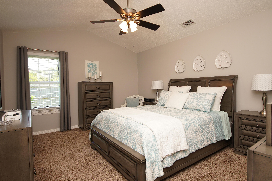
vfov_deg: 67.4
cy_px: 90
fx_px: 136
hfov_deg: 90.0
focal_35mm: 18
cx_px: 136
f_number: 4.5
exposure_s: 1/60
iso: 320
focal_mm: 12
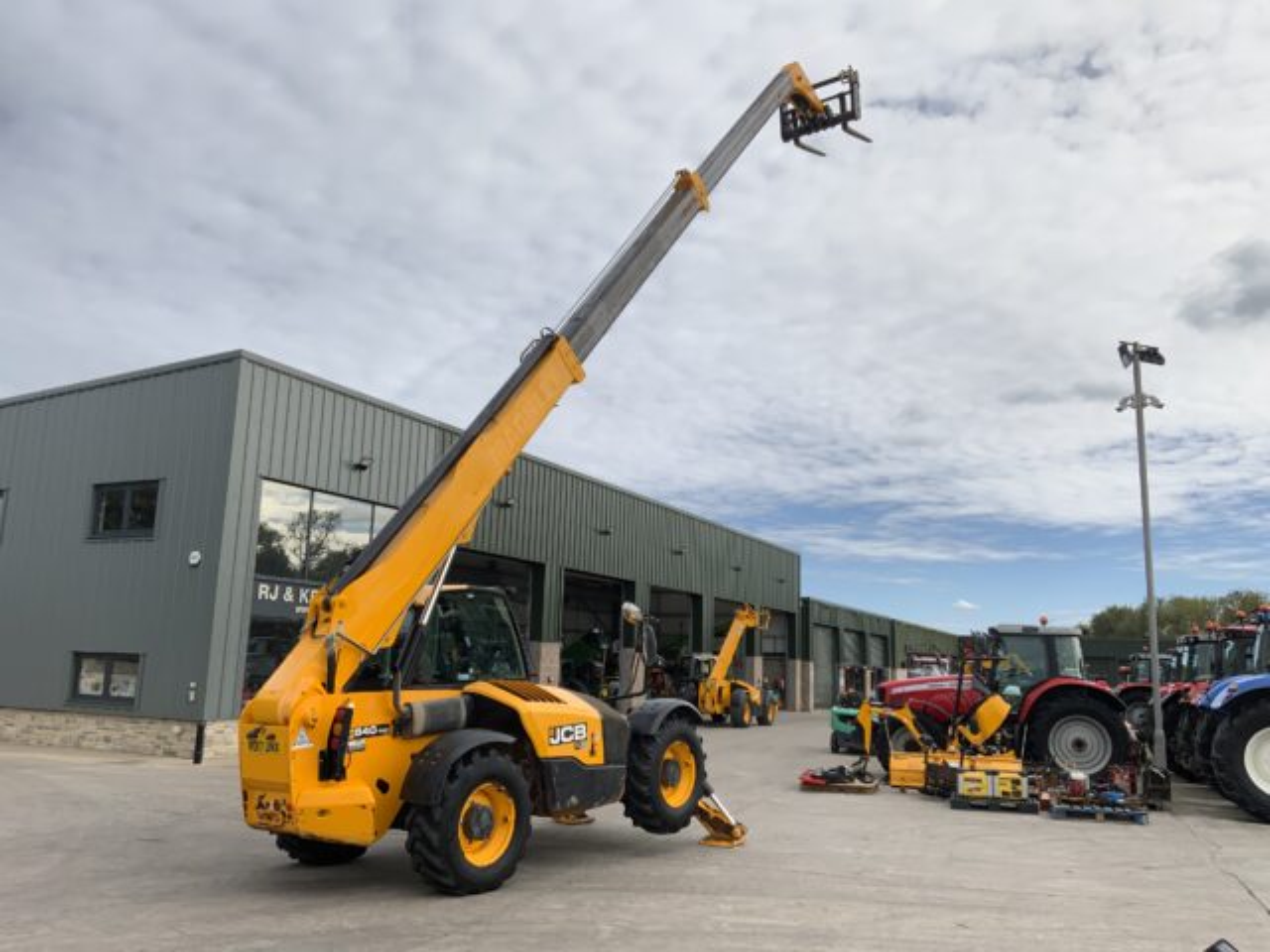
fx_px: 1064
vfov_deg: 48.2
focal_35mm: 29
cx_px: 635
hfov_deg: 61.7
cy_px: 476
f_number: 1.8
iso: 16
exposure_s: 1/855
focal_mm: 3
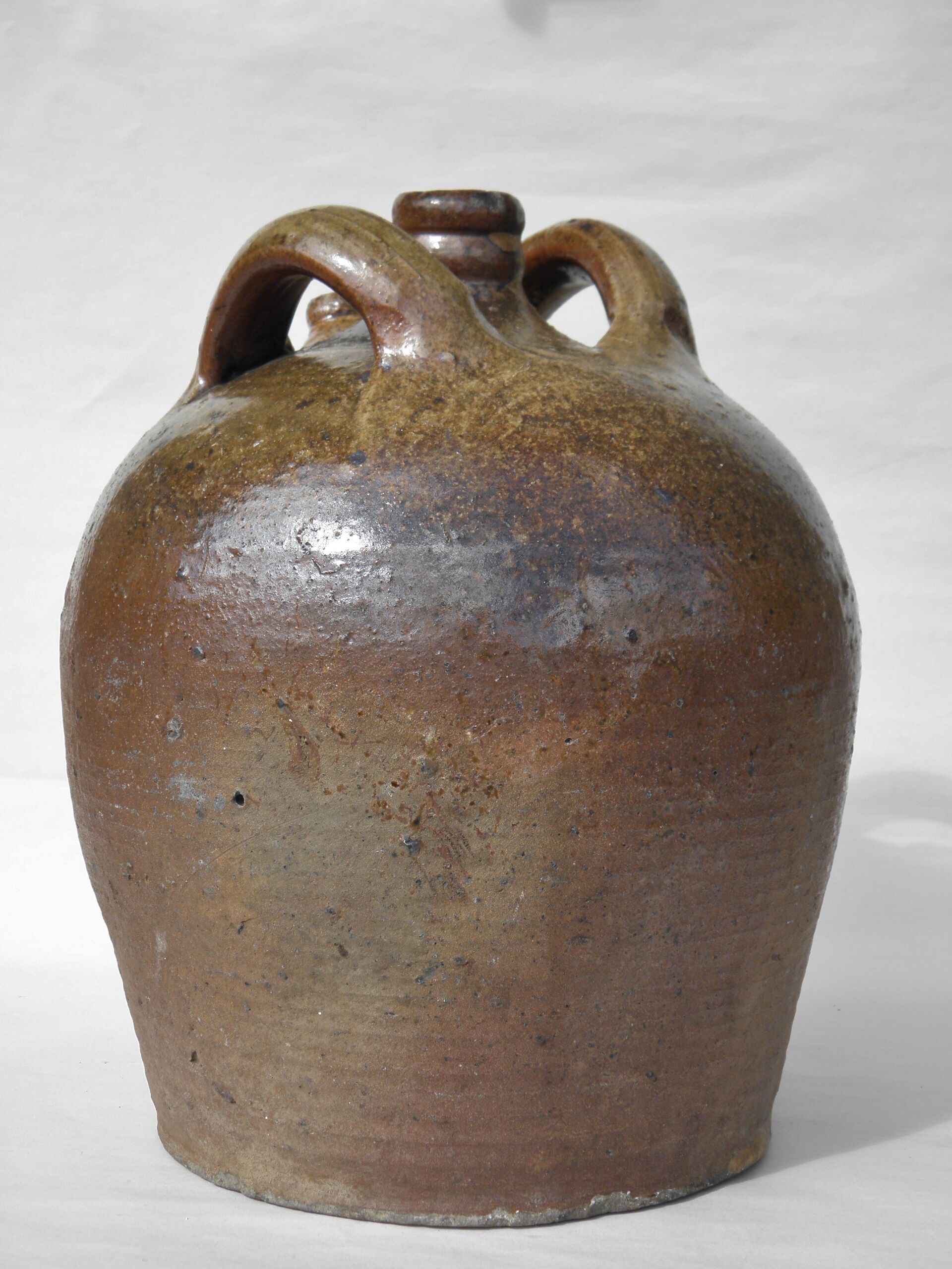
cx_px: 476
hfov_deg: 27.0
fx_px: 1980
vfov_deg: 35.5
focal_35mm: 54
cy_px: 634
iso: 100
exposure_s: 1/320
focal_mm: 9.7
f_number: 4.1
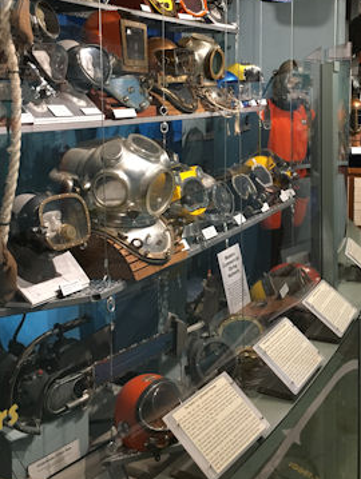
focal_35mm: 43
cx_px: 203
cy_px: 134
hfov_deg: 33.6
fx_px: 597
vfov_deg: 42.8
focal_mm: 4.15
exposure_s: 1/30
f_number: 2.2
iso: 160
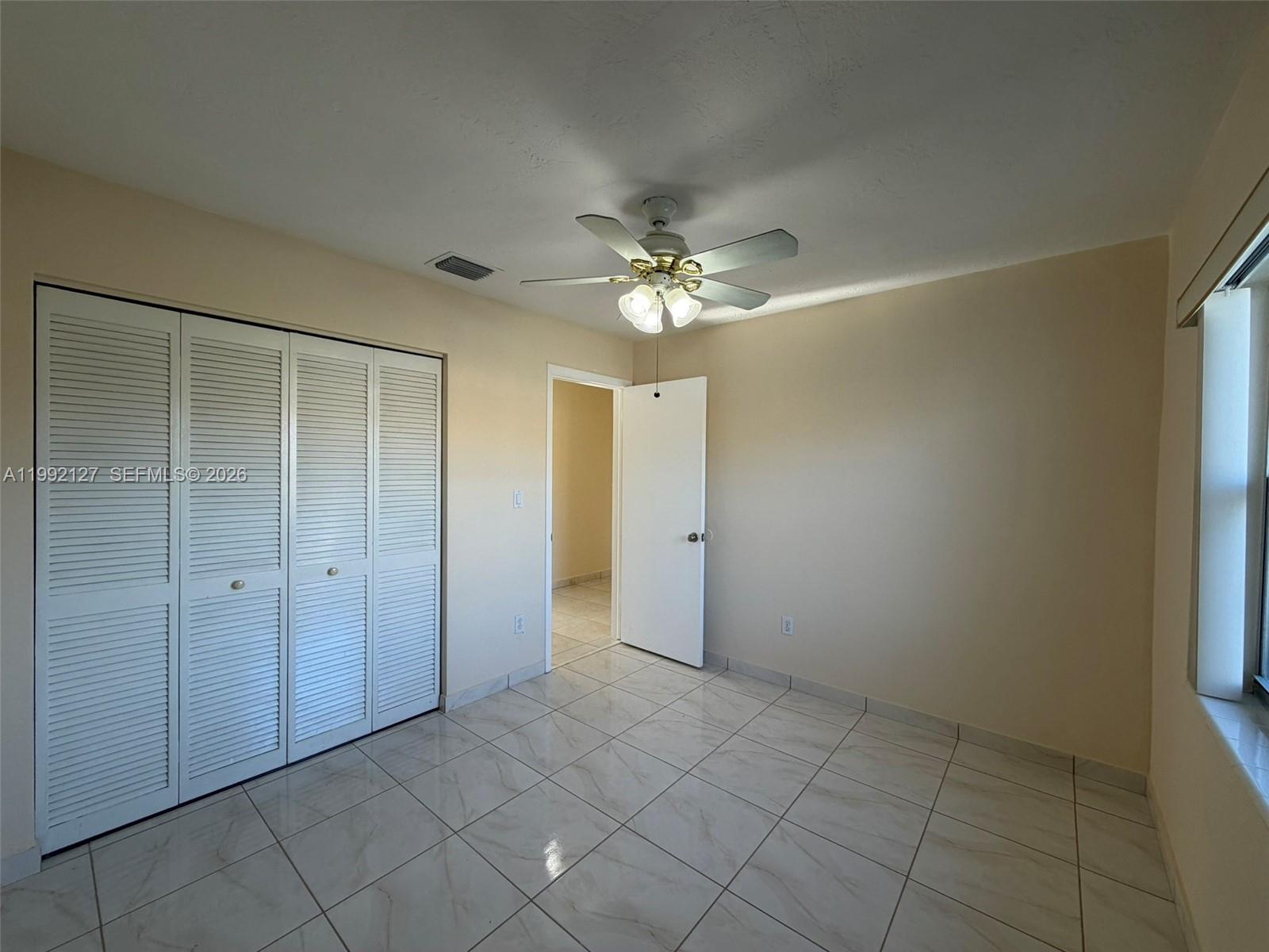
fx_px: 513
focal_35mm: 14
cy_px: 476
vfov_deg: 85.7
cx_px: 634
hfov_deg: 102.1
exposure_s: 1/120
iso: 64
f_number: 2.2
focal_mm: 2.22
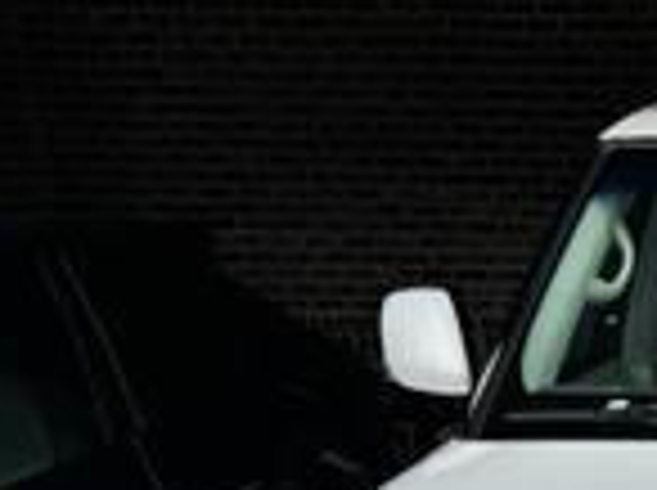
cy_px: 827
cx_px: 1008
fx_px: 1573
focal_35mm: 83
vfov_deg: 15.7
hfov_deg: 20.1
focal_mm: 6.76
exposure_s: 1/2415
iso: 80
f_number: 1.78
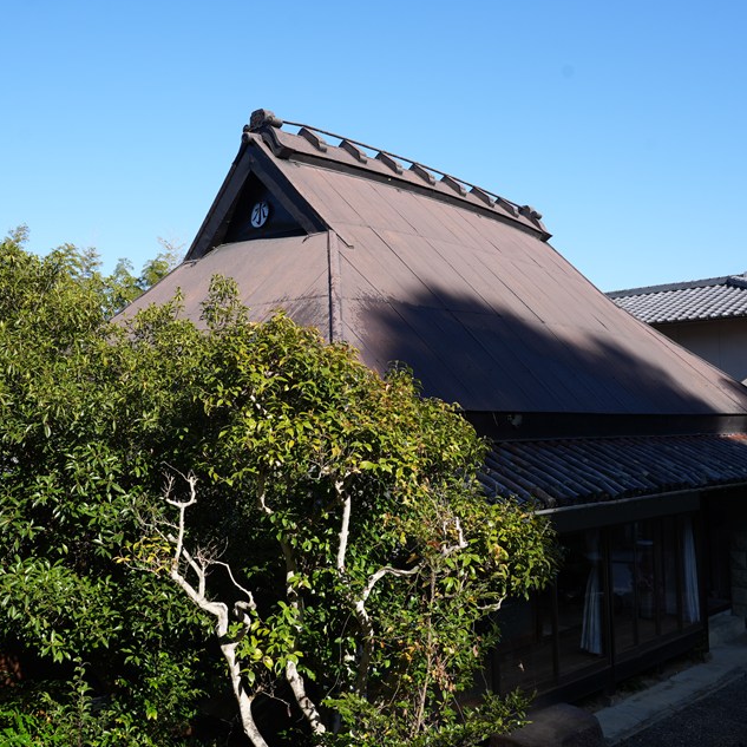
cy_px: 356
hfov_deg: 49.7
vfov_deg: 49.7
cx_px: 369
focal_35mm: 33
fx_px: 806
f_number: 8
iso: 100
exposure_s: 1/125
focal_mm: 24
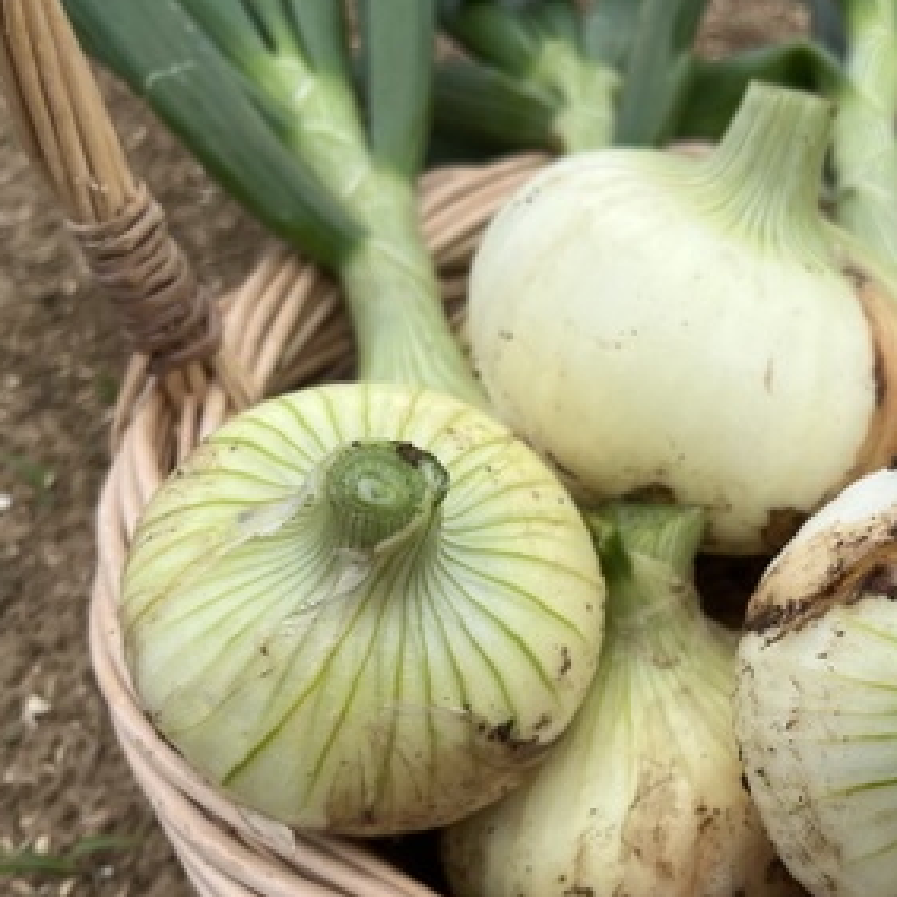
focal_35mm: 39
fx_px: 1143
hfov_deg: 40.8
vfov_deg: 42.5
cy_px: 567
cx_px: 739
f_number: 1.6
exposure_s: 1/3215
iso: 50
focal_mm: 5.1
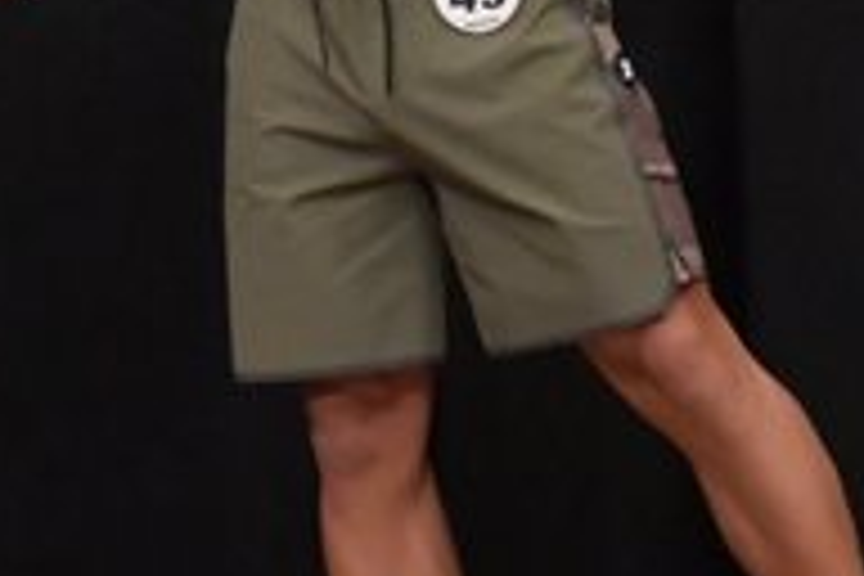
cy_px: -22
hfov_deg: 1.9
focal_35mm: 1089
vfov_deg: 1.3
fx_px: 26134
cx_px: 61
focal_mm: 180
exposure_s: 1/400
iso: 6400
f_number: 5.6
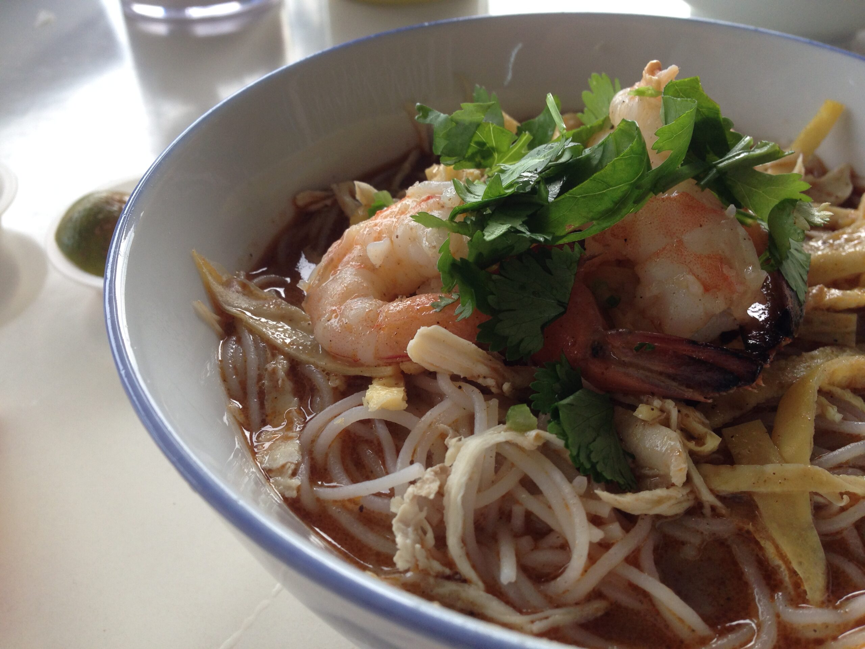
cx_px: 432
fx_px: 825
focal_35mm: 33
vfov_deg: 42.9
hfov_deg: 55.4
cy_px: 324
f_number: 2.4
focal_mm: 4.12
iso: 80
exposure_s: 1/120
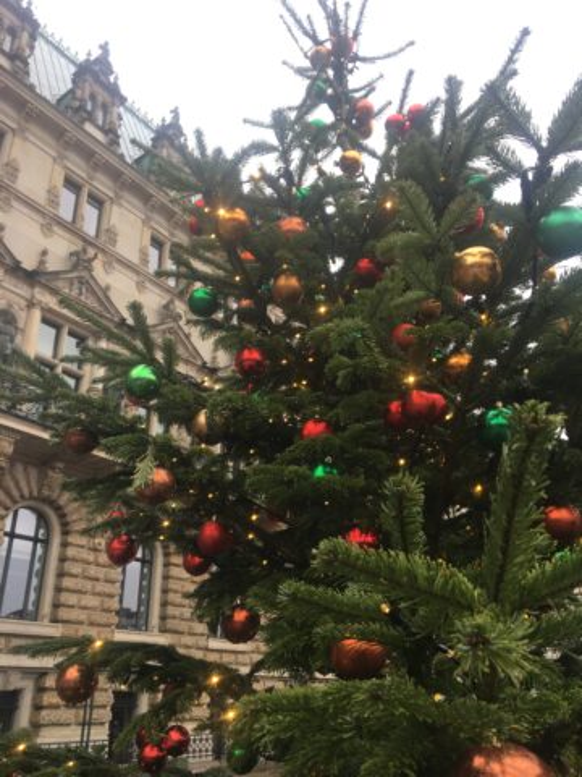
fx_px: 650
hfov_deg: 48.2
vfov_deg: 61.7
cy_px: 388
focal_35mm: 29
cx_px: 291
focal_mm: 4.15
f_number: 2.2
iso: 40
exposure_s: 1/100
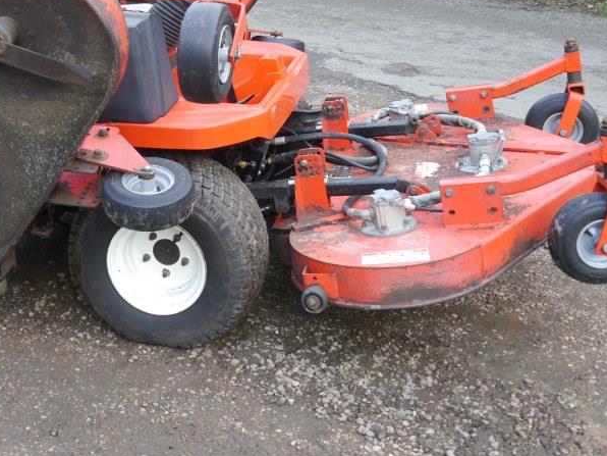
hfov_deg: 34.2
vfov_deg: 25.9
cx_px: 153
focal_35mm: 55
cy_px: 68
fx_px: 964
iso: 250
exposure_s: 1/60
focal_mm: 16
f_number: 3.8
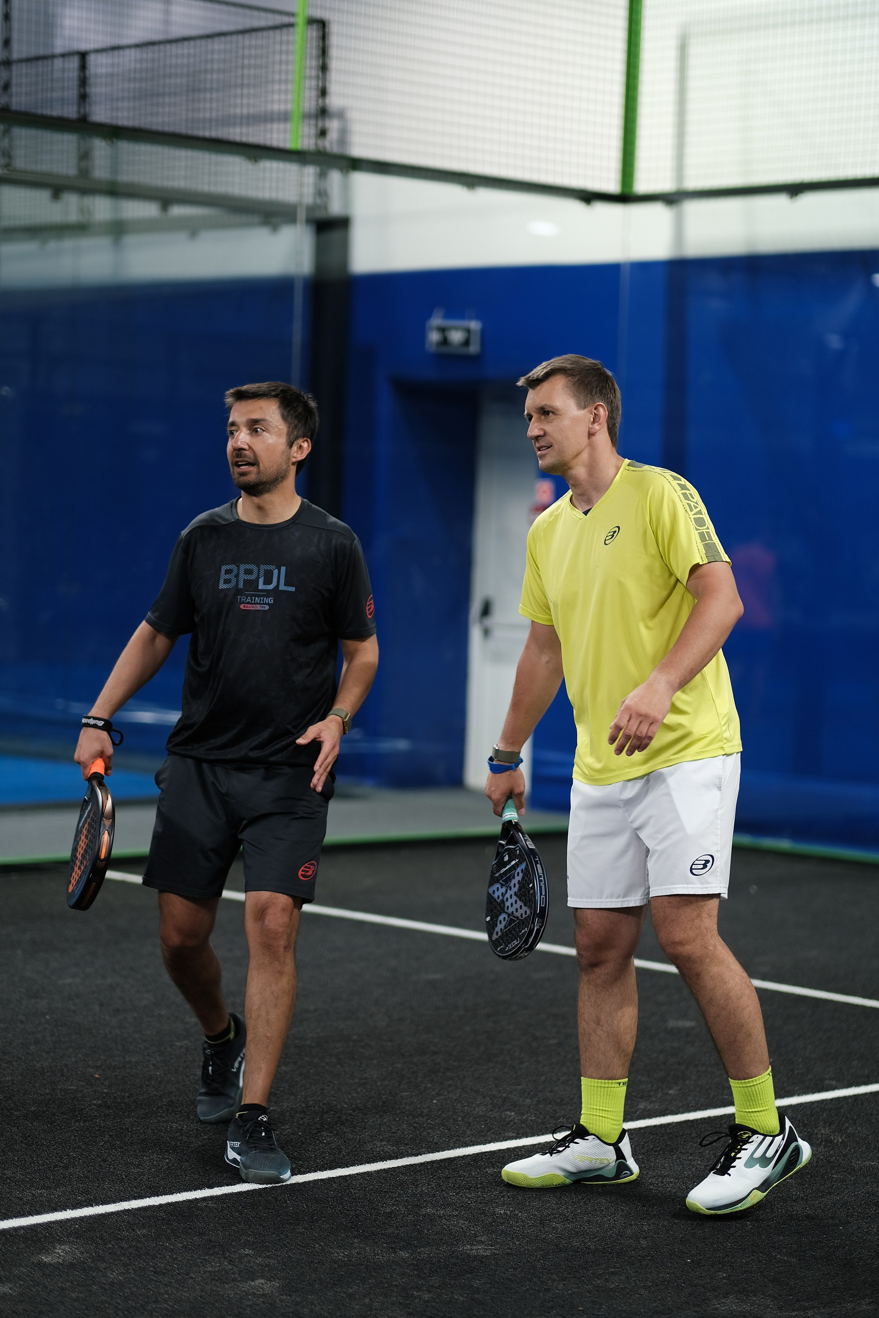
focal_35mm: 84
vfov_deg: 24.2
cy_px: 659
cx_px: 440
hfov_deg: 16.3
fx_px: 3076
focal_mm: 56
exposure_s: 1/250
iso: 250
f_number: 1.2
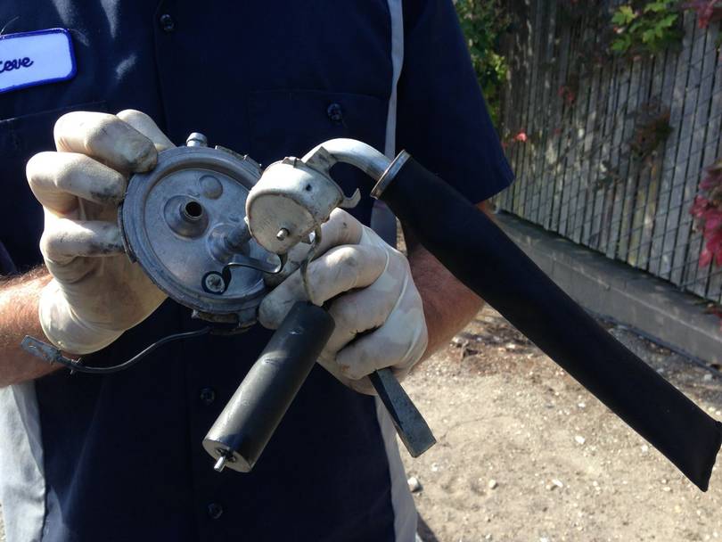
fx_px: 688
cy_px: 271
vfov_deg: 43.0
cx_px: 361
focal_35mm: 33
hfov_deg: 55.3
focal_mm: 4.12
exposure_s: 1/242
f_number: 2.4
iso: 50
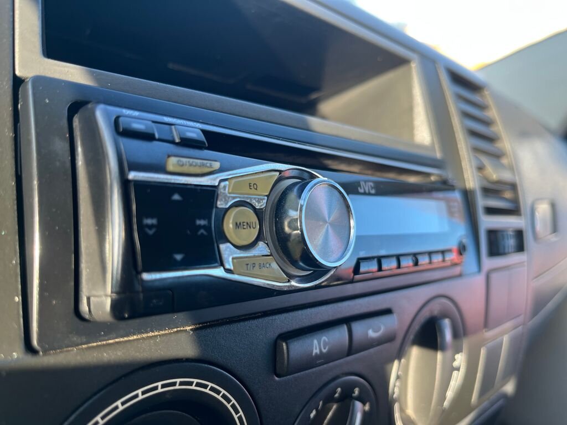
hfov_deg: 67.3
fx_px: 426
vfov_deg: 53.1
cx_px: 284
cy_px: 212
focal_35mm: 26
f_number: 1.6
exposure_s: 1/122
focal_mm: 5.1
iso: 32
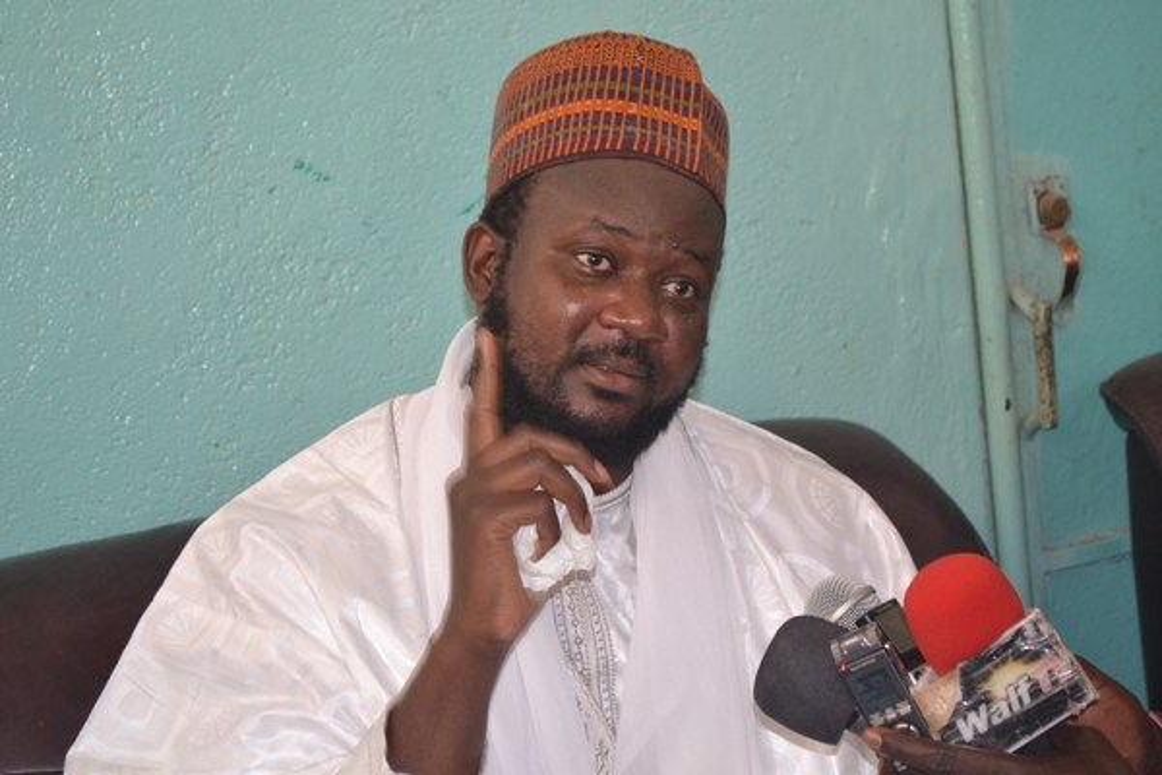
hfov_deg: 24.6
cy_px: 388
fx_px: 2663
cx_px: 581
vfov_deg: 16.6
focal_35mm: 82
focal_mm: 55
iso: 900
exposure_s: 1/30
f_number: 5.6
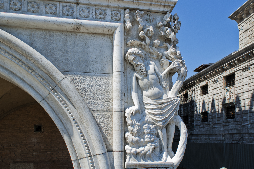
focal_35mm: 30
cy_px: 84
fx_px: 212
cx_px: 127
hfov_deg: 61.9
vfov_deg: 43.6
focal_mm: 20
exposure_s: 1/400
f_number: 10
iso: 200
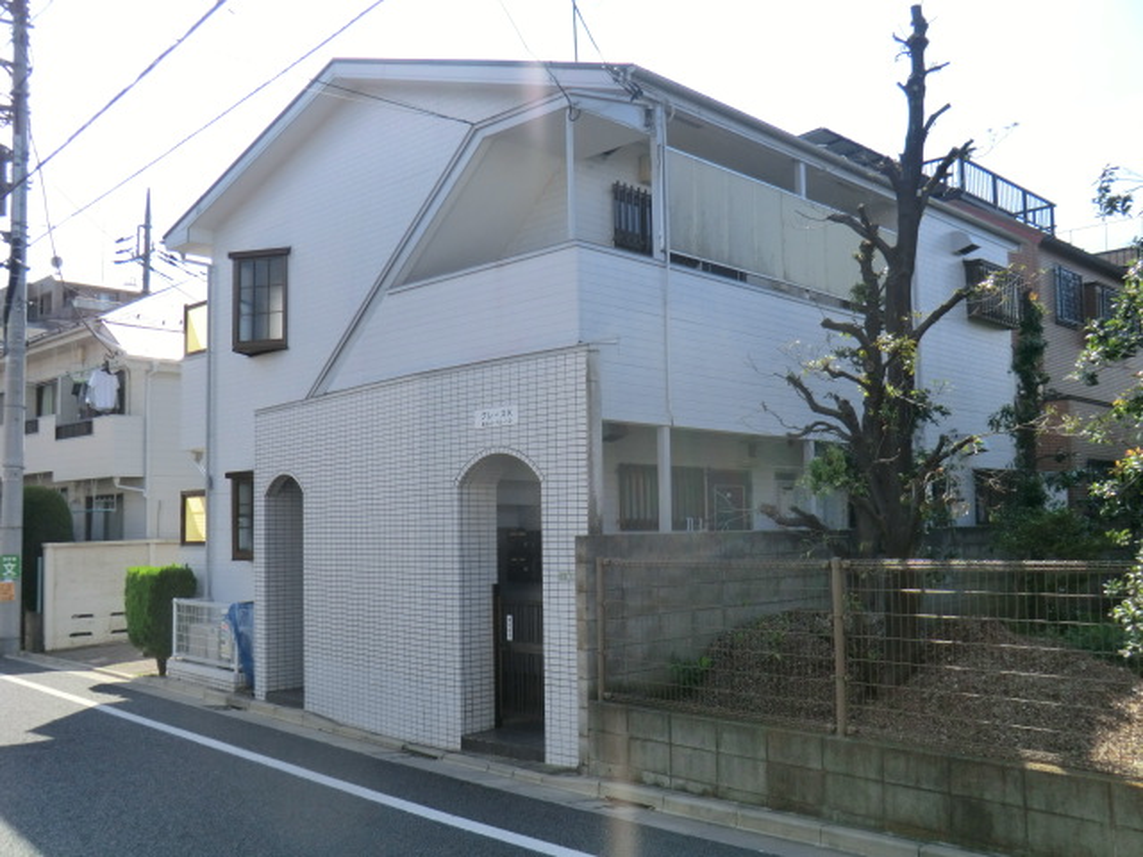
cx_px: 572
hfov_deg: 54.0
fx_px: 1123
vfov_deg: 41.8
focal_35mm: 34
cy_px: 428
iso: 80
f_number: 3.6
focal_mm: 6.1
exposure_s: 1/500
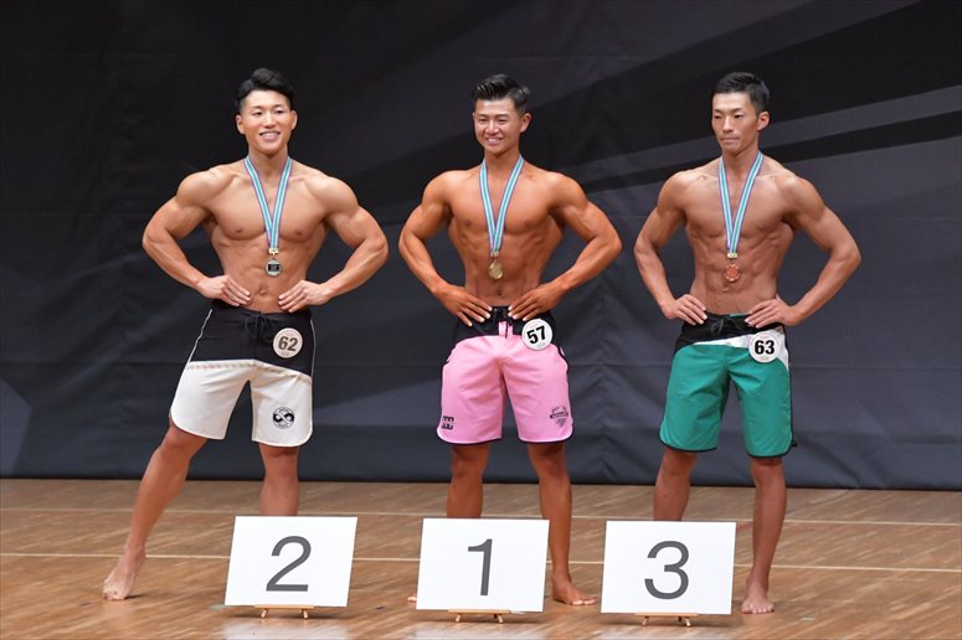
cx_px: 481
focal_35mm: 270
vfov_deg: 5.1
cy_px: 320
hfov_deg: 7.6
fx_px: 7212
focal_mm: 180
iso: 6400
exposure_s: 1/400
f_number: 5.6
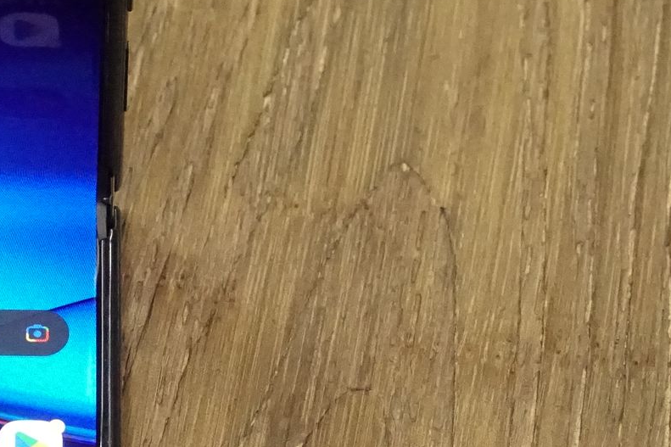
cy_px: 232
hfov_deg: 6.4
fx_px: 5926
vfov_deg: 4.3
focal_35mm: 318
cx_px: -132
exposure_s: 1/500
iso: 6400
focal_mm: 47.94
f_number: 4
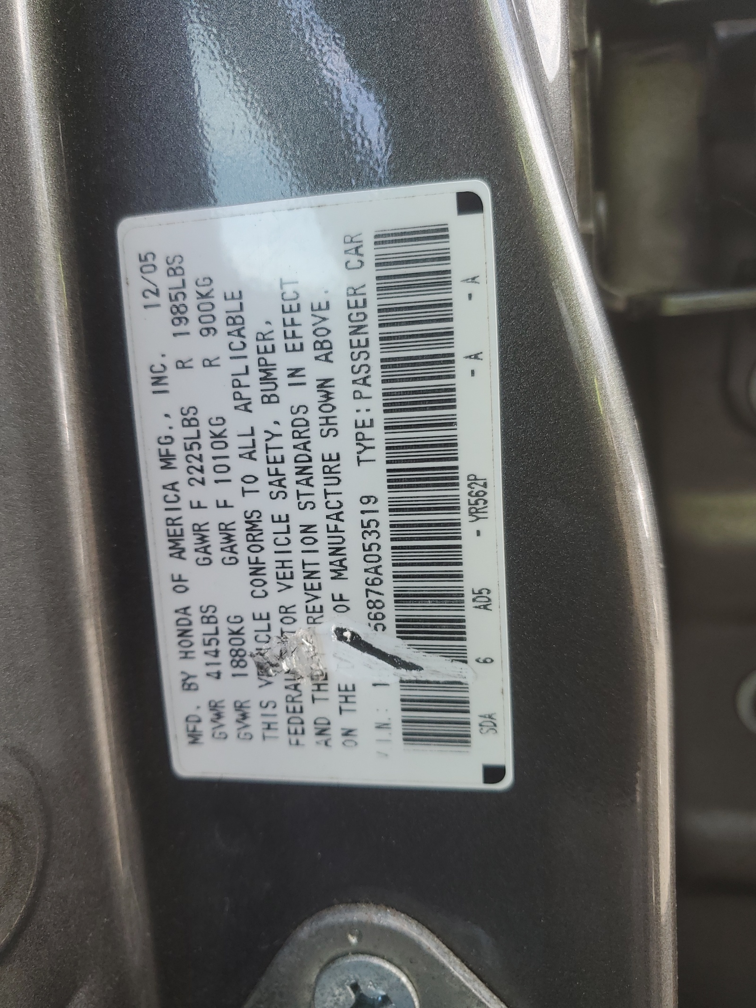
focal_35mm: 26
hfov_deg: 53.1
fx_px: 757
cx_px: 378
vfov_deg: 67.3
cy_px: 504
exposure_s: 1/238
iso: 50
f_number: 1.5
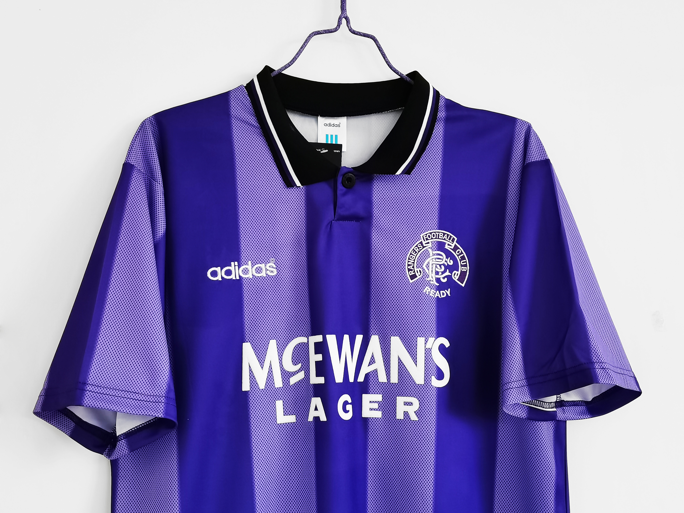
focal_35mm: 40
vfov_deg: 36.0
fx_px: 790
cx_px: 342
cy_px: 256
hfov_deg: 46.8
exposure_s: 1/33.3
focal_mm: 5.58
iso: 250
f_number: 1.8
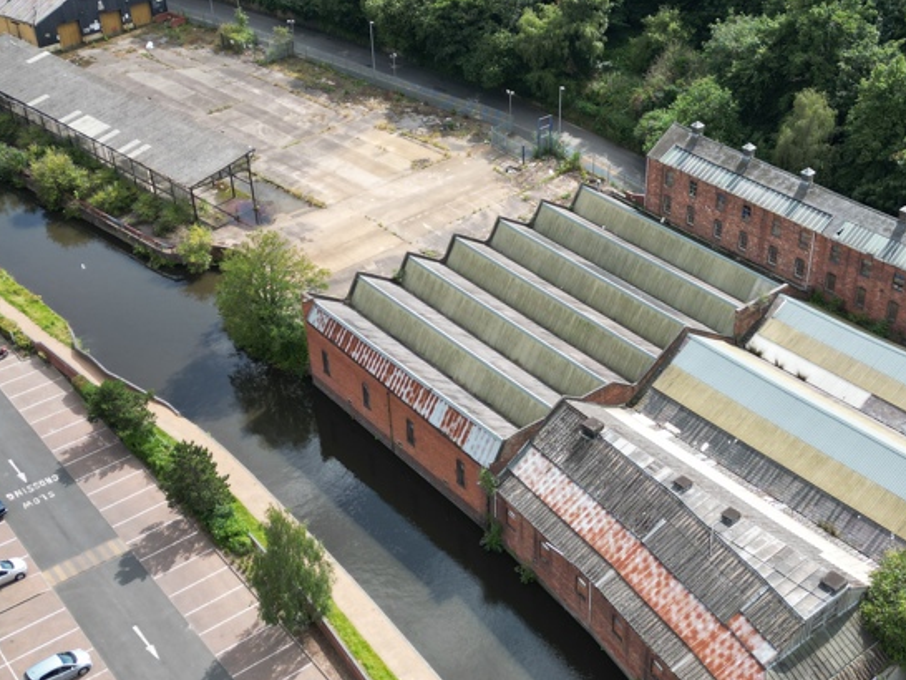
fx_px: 1178
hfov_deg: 41.9
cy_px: 375
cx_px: 533
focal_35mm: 45
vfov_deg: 32.2
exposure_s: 1/1600
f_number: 1.7
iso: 140
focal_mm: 6.72
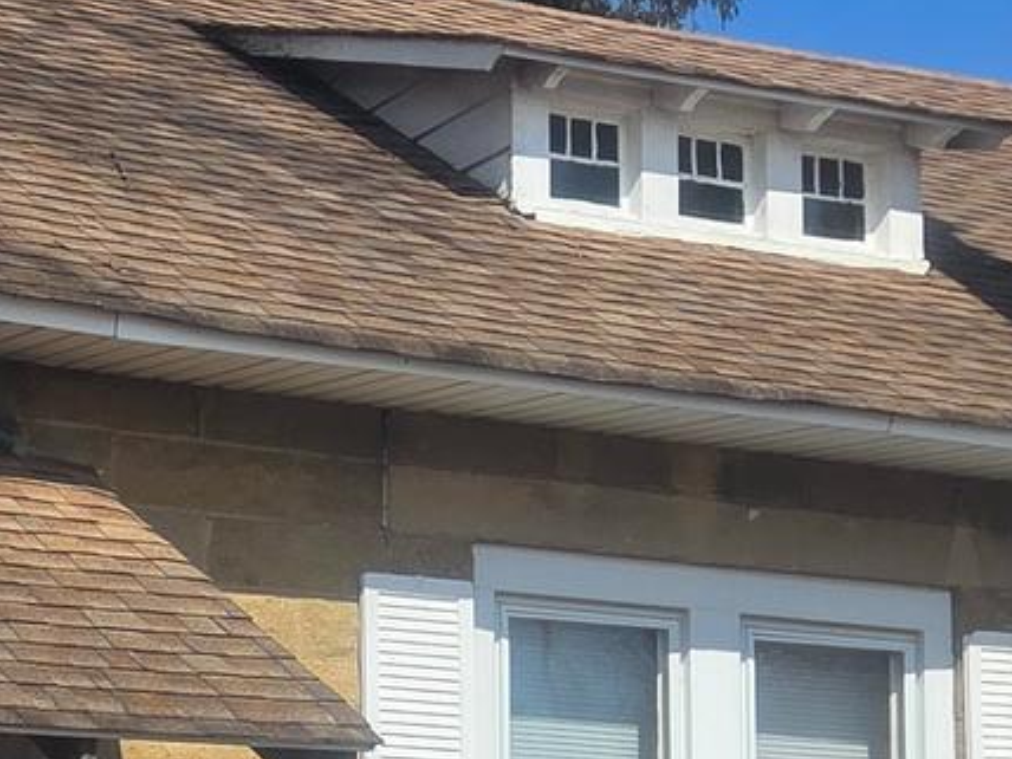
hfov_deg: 17.2
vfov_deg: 13.1
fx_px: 3216
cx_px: -154
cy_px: 920
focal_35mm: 110
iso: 80
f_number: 1.8
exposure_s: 1/6412
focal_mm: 5.4
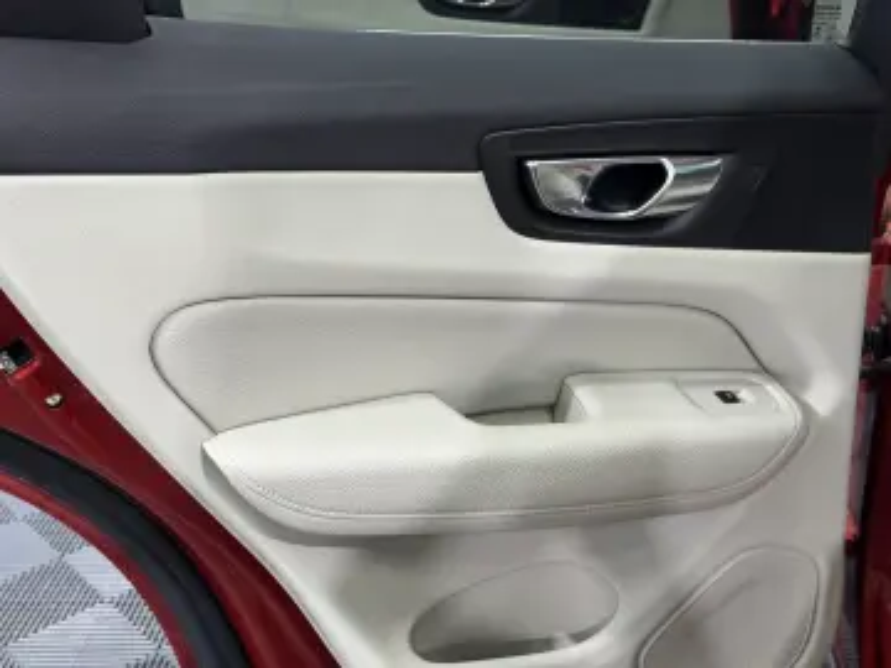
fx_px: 1235
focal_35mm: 48
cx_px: 446
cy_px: 334
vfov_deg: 30.3
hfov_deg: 39.7
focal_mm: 6.76
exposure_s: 1/50
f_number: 1.78
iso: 125
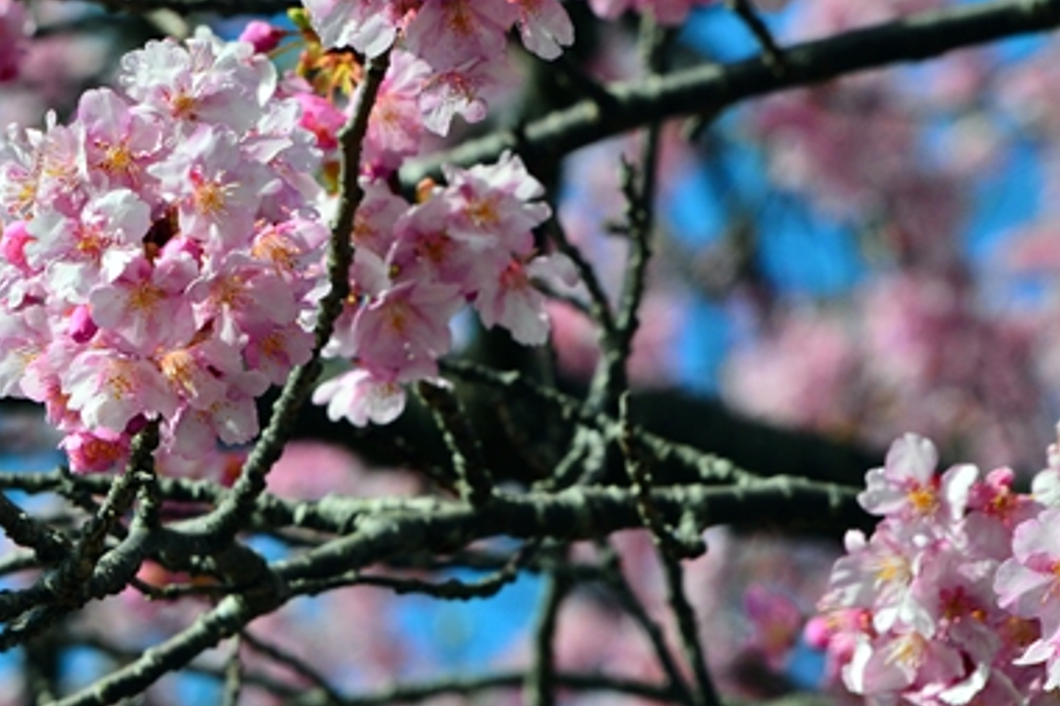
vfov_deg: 2.2
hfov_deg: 3.3
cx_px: 181
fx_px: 18600
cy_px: 190
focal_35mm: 632
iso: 800
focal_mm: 300
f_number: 14
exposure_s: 1/1250
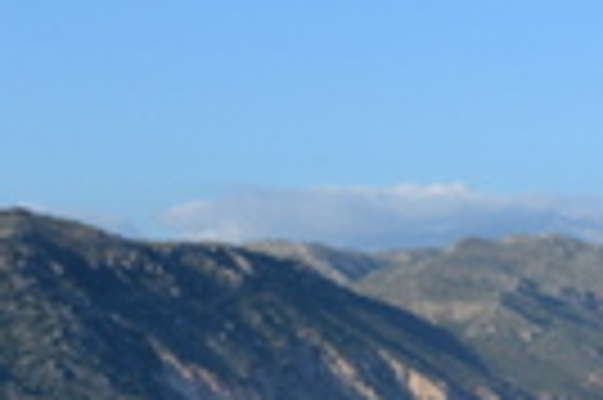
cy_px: 344
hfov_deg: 15.9
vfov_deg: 10.6
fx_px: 2158
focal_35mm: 129
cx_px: 310
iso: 100
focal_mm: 18
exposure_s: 1/200
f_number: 7.1
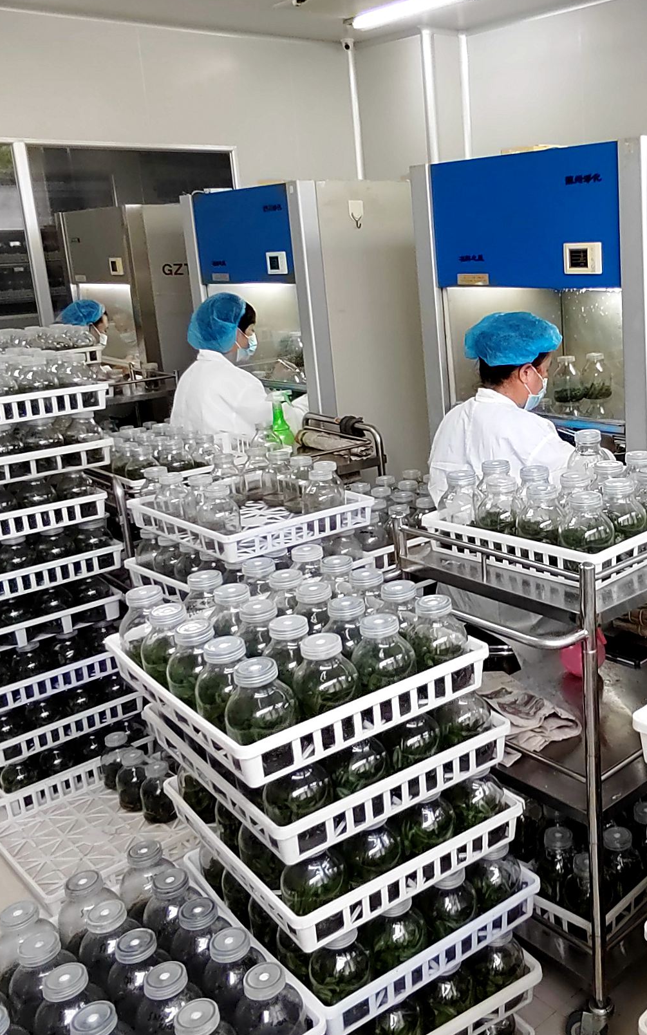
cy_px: 546
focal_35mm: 31
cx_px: 640
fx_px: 875
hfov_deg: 36.7
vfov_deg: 61.2
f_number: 2.2
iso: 148
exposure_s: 1/33.3
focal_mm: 1.68
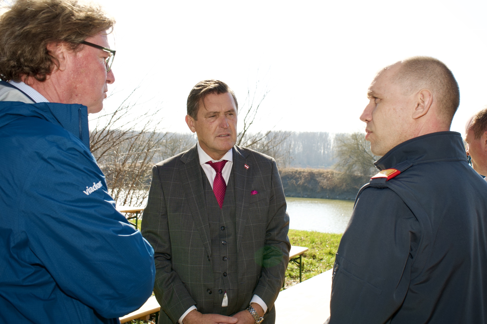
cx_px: 244
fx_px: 514
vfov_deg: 35.0
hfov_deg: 50.7
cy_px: 162
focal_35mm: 38
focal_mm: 38
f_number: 9
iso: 100
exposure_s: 1/80
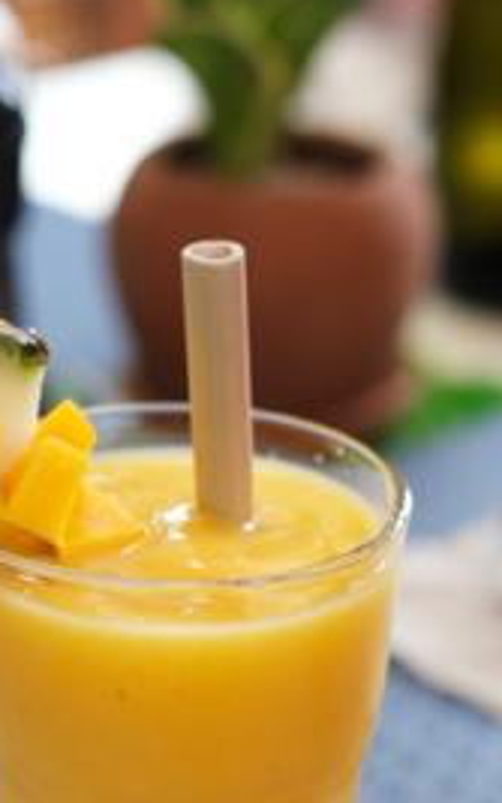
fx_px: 2122
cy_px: 617
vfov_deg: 21.2
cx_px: 216
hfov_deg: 13.5
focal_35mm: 97
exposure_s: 1/125
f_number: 2.8
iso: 320
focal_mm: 35
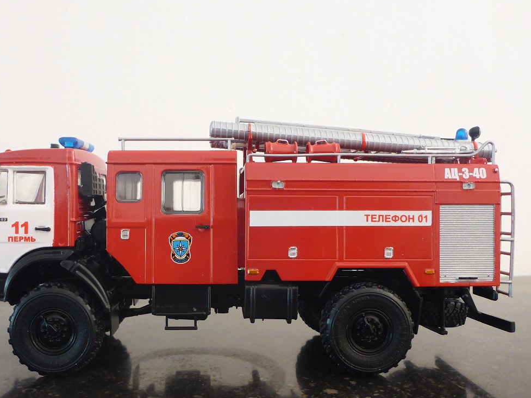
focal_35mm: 33
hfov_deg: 55.2
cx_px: 235
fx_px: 506
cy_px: 212
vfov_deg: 42.9
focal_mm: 4.9
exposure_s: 1/40
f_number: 3.3
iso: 400
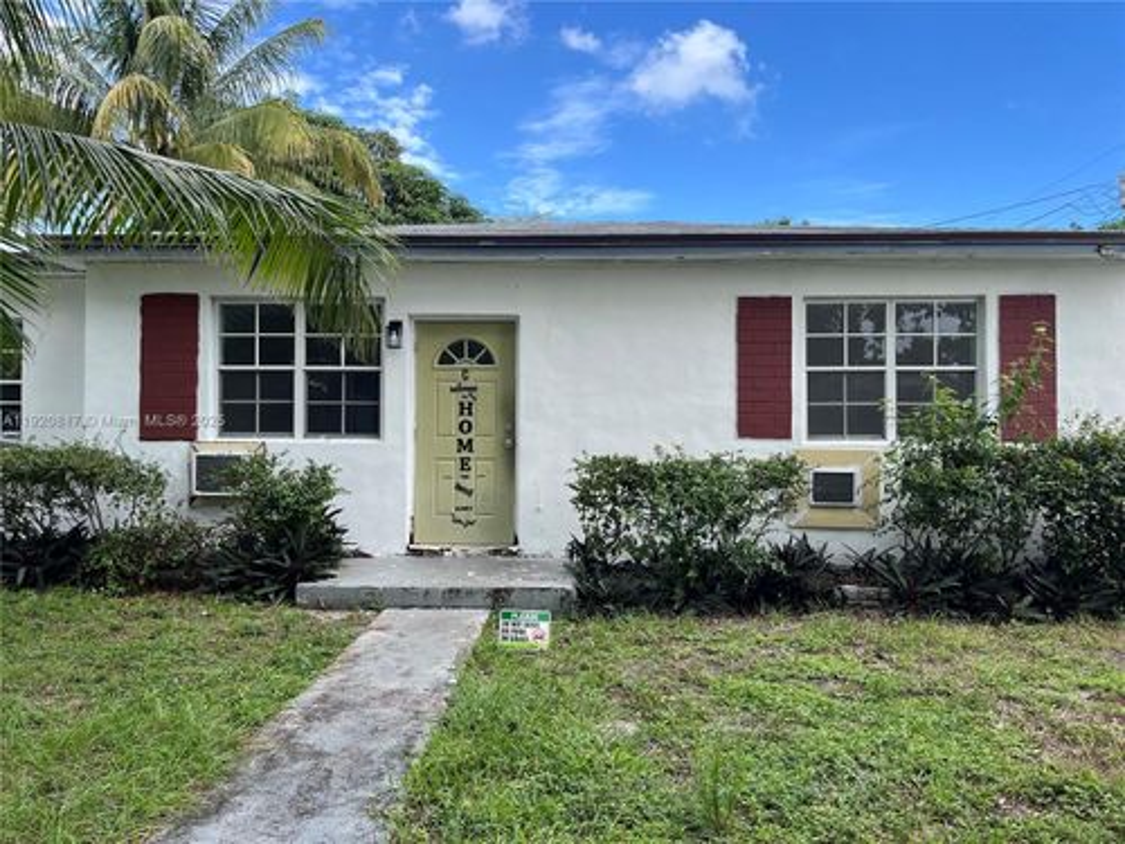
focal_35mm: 26
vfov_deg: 53.1
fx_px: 845
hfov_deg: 67.3
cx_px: 562
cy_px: 422
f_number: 1.6
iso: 50
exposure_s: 1/821
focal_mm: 5.1
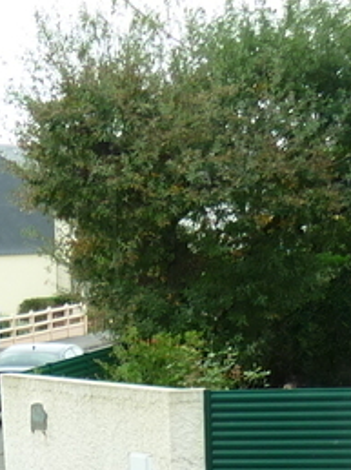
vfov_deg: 14.3
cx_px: -178
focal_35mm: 131
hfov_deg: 10.9
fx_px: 1774
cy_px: 647
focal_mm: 5.5
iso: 80
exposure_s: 1/100
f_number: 2.8
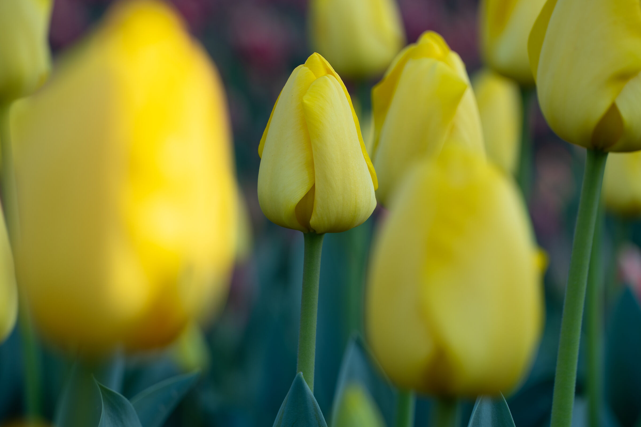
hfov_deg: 13.0
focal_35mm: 158
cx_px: 320
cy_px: 214
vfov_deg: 8.7
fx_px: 2804
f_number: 4.5
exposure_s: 1/60
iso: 100
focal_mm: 105
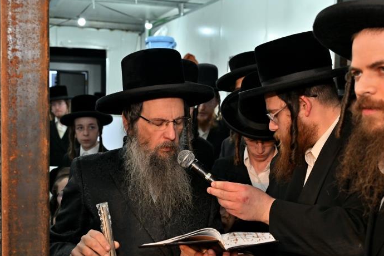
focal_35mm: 47
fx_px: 499
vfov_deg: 28.8
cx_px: 189
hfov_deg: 42.1
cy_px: 141
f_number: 4
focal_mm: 31.5
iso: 1000
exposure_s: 1/200
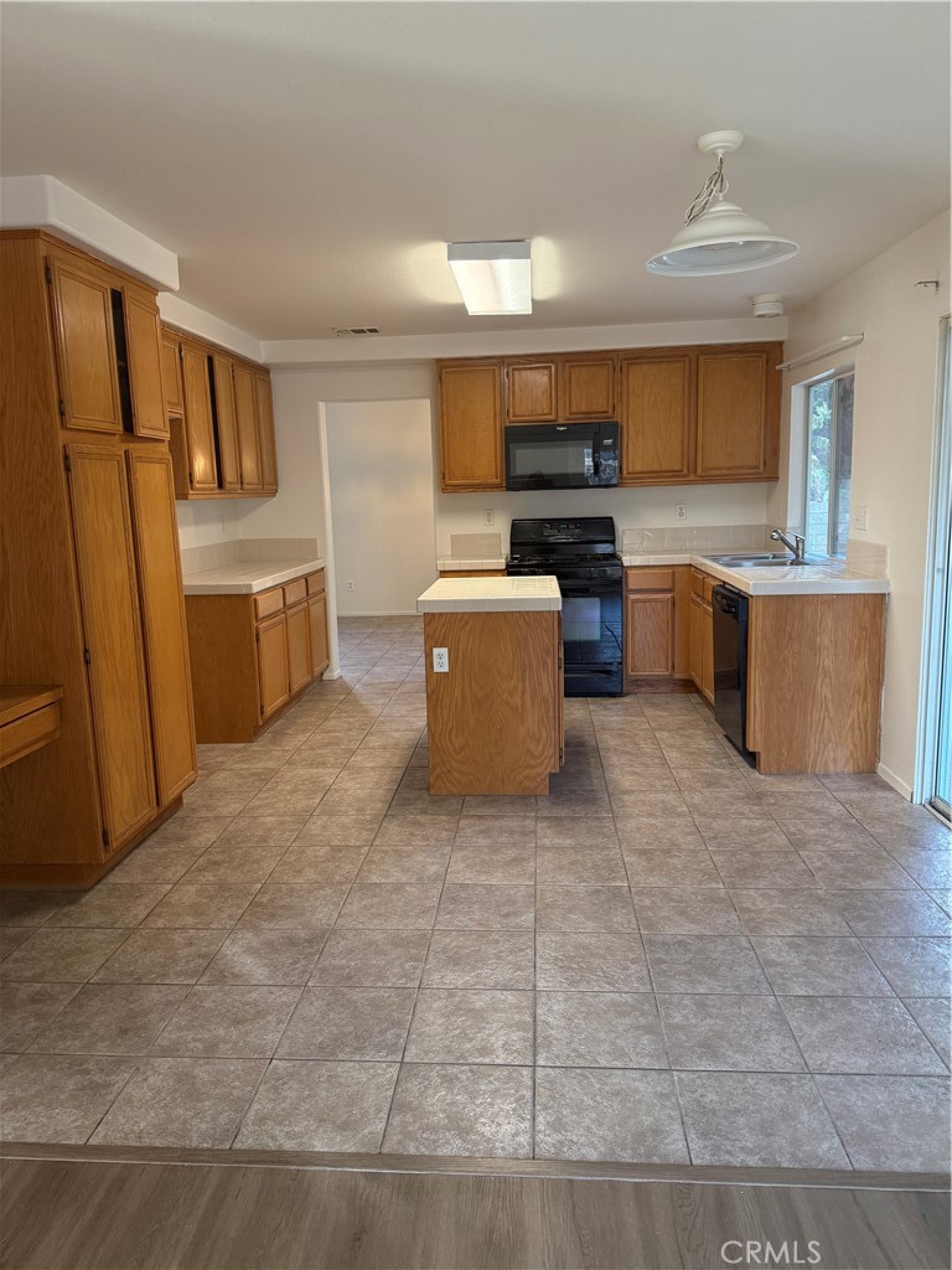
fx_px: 880
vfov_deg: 71.6
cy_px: 635
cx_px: 476
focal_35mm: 24
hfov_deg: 56.8
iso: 200
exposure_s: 1/100
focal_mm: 6.76
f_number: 1.78
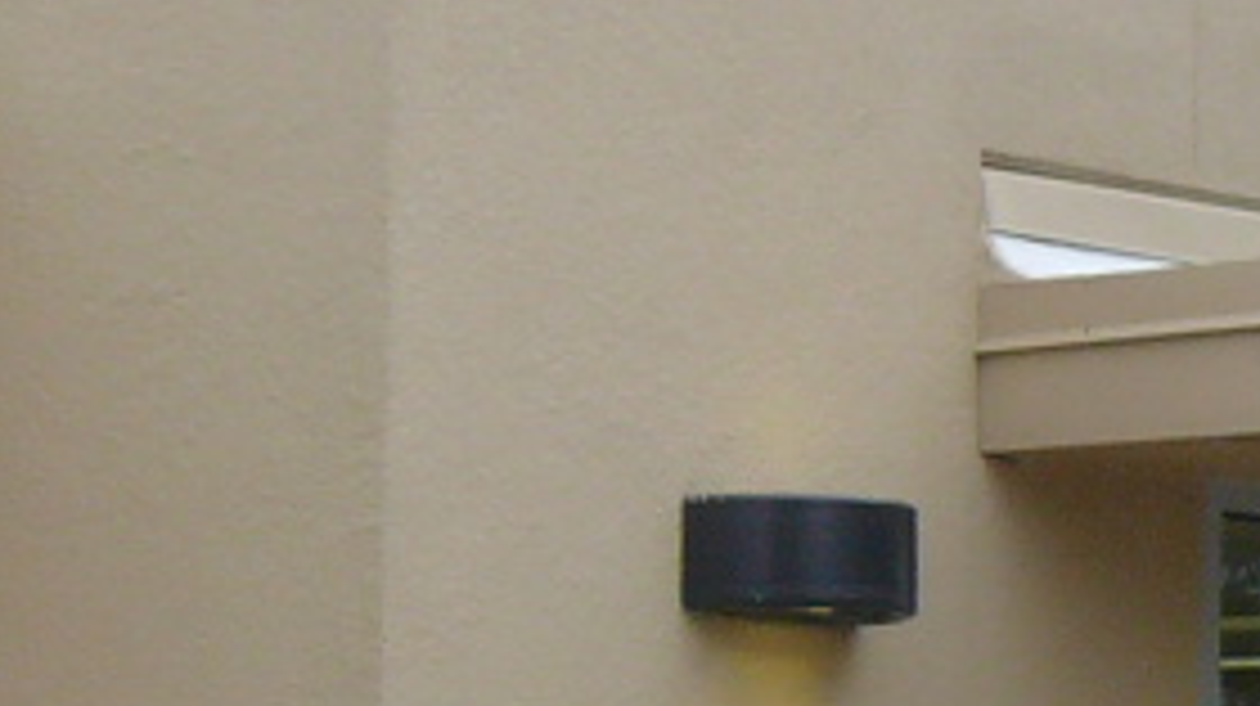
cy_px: 823
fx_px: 7278
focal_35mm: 218
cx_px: -1827
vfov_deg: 5.5
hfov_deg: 8.9
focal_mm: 7.4
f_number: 3.6
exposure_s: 1/100
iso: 100
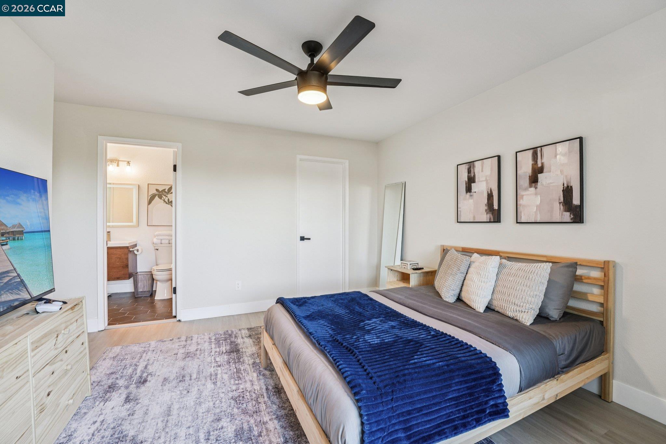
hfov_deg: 104.3
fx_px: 259
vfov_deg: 81.2
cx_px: 333
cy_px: 222
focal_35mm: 14
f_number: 8
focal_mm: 14
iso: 640
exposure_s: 1/30
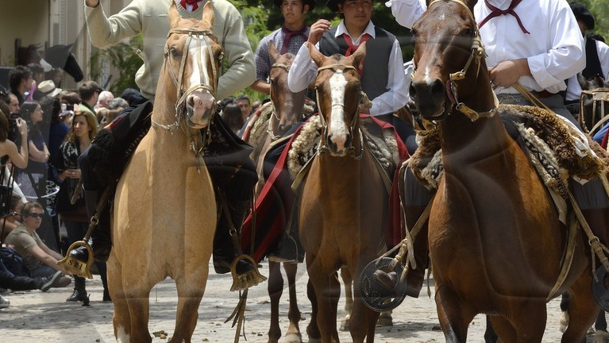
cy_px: 168
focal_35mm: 262
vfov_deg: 4.6
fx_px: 4232
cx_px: 340
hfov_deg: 8.2
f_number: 11
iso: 400
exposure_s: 1/500
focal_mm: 120
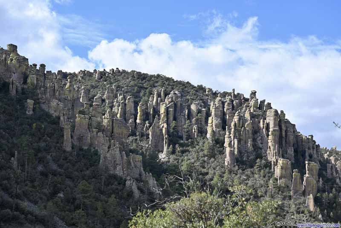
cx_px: 170
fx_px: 606
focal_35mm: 64
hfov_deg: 31.4
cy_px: 114
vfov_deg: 21.3
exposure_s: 1/640
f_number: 5
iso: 100
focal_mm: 64
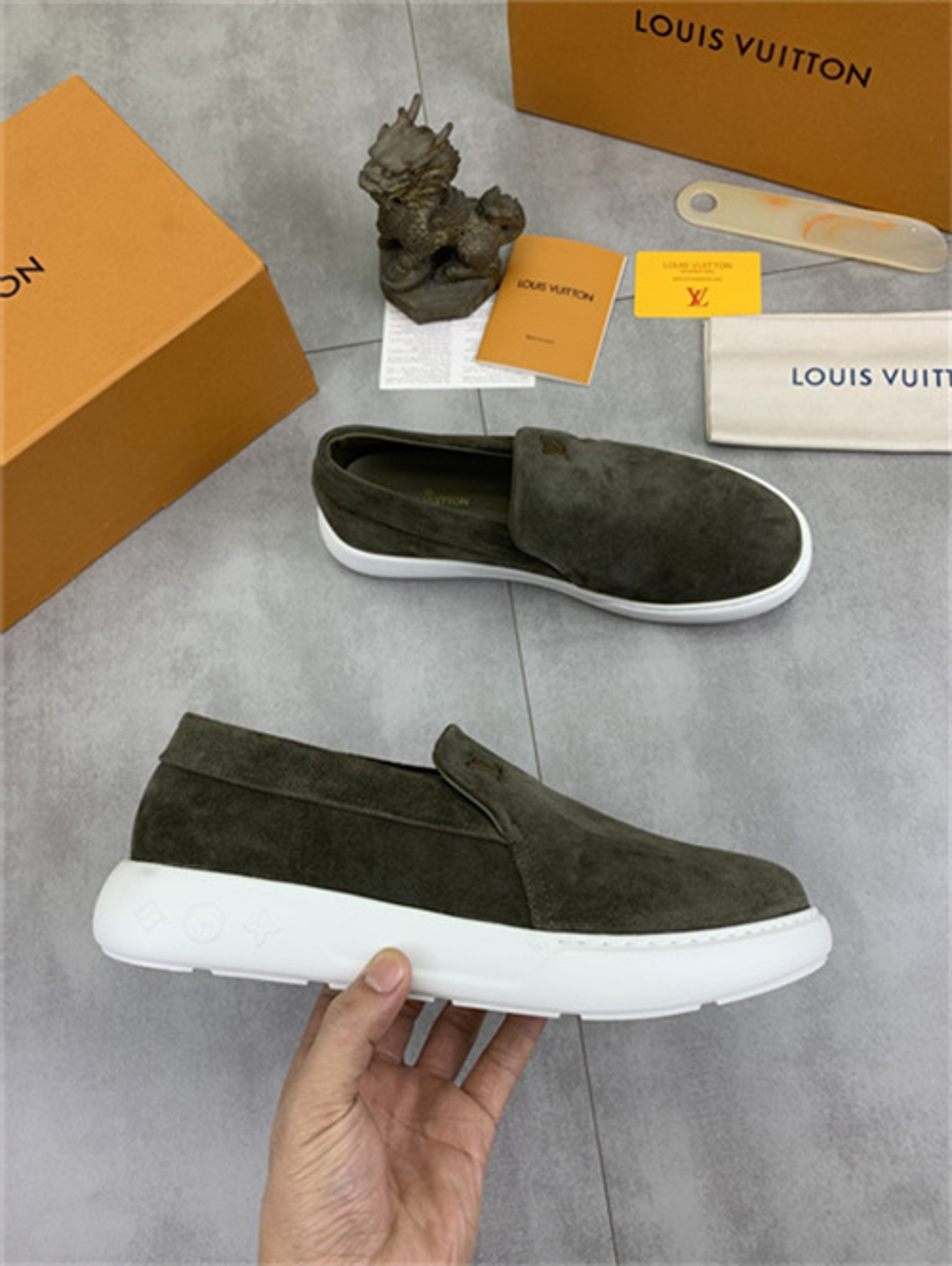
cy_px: 633
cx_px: 476
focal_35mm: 26
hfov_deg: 53.1
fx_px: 952
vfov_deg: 67.3
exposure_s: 1/216
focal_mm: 4.25
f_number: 1.8
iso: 25
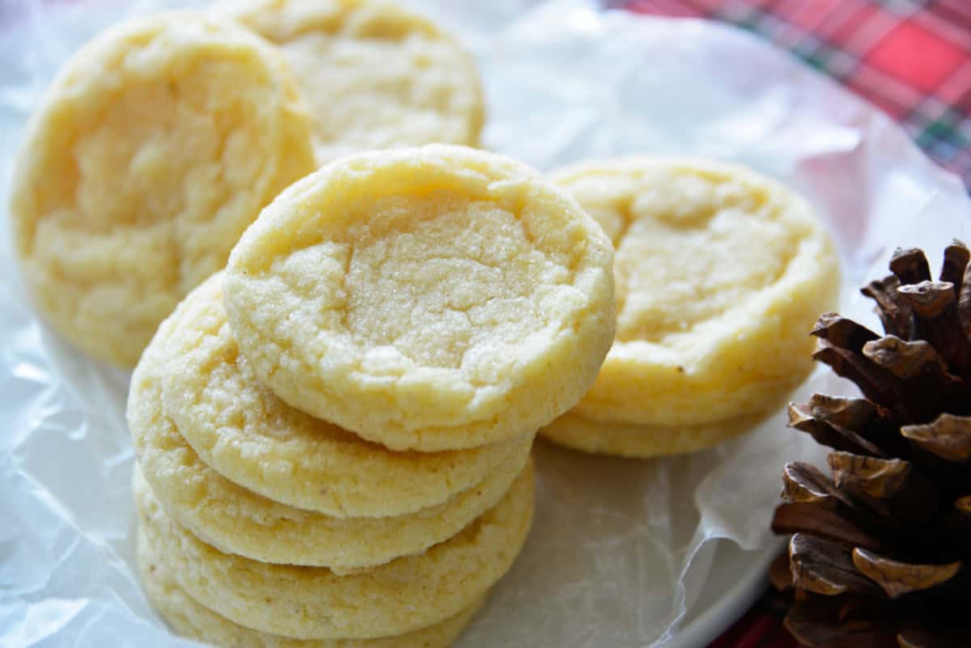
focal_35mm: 145
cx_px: 486
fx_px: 3912
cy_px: 324
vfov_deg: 9.5
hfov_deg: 14.1
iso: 800
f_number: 5.6
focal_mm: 145
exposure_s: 1/25
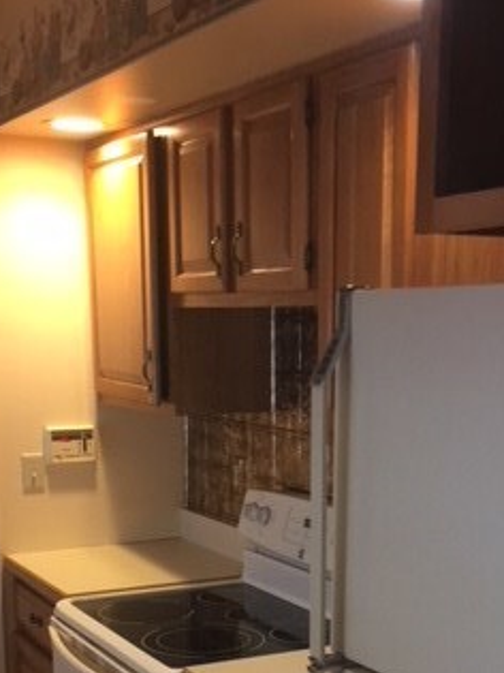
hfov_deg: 24.8
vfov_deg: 31.1
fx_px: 1146
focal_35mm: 59
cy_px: 613
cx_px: 273
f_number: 2.2
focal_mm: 4.15
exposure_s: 1/20
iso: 200
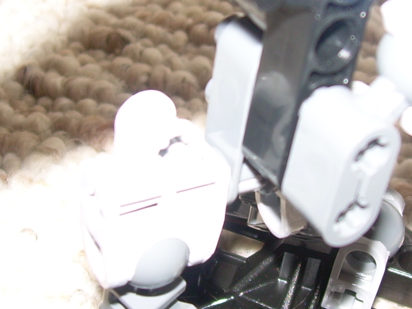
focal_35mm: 85
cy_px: 86
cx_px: 256
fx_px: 1012
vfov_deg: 17.3
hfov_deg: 23.0
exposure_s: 1/60
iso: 50
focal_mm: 6.3
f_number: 2.8
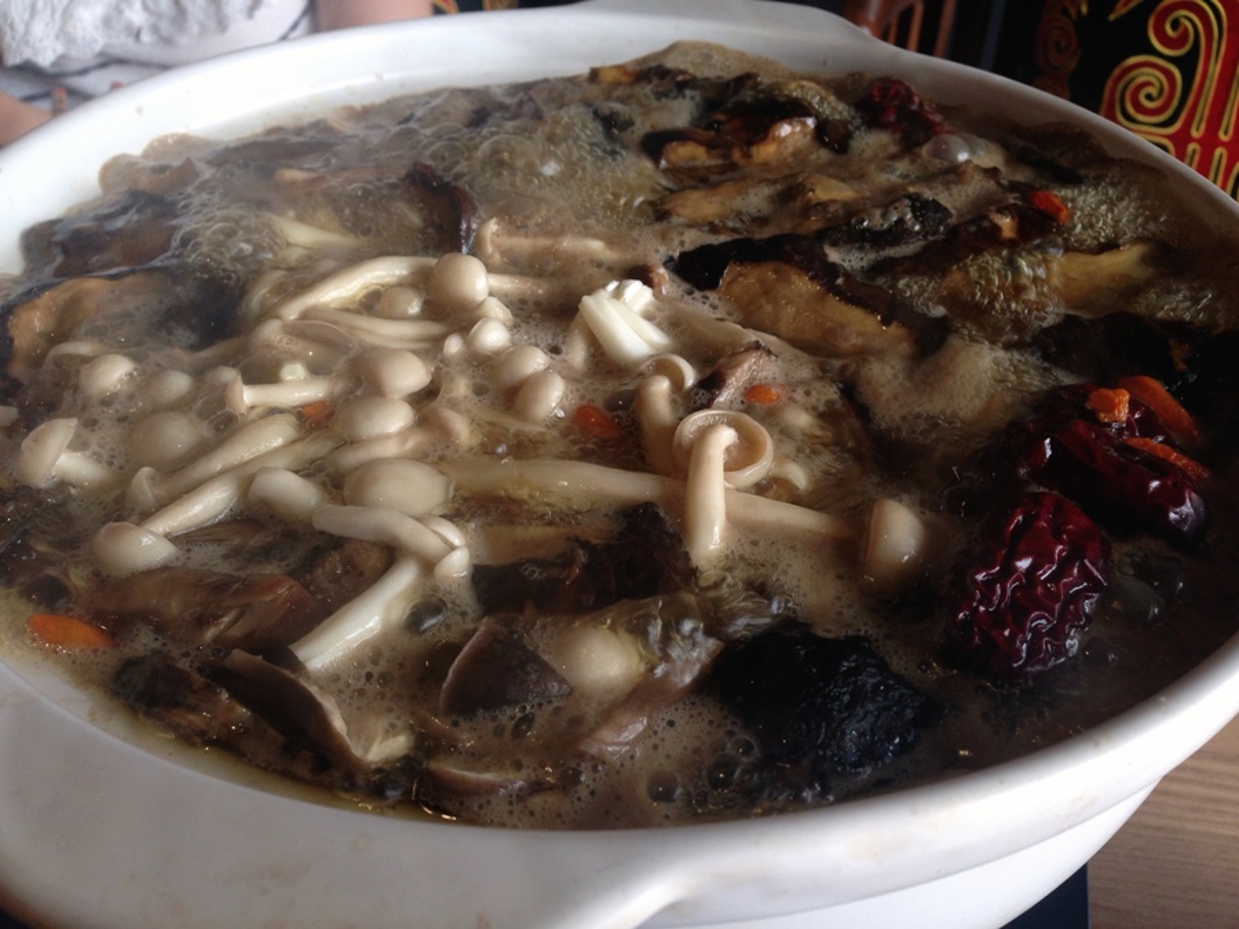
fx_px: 1181
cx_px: 620
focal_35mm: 33
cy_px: 464
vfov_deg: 42.9
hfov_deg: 55.4
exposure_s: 1/60
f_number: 2.4
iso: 64
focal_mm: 4.12
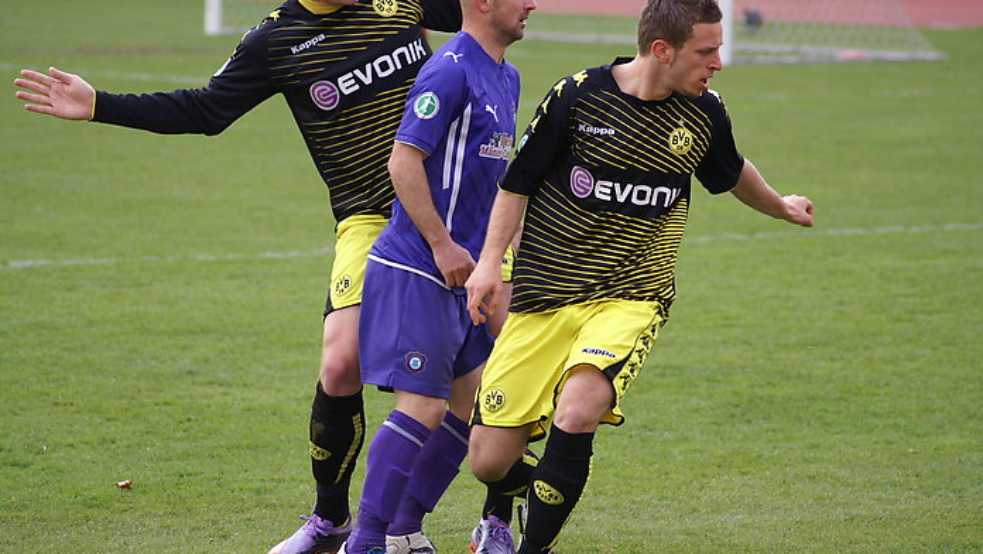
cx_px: 492
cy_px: 257
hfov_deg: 9.1
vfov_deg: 5.1
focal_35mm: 237
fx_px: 6179
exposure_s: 1/500
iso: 400
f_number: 4.5
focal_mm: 150
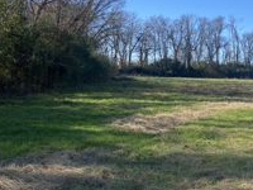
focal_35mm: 52
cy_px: 23
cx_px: 175
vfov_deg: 27.1
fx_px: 380
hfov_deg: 36.3
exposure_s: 1/1701
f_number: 1.8
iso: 32
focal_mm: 4.25
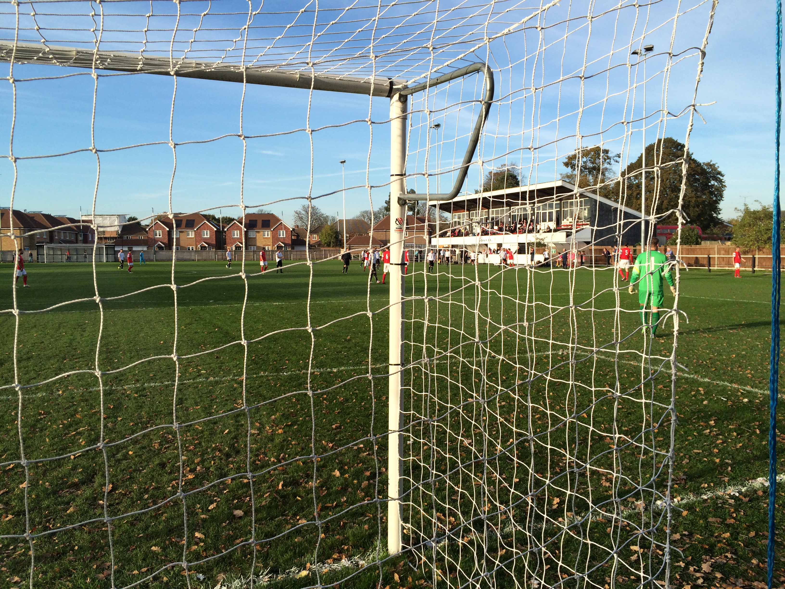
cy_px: 294
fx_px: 658
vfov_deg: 48.2
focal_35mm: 29
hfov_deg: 61.7
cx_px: 392
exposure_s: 1/1053
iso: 32
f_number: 2.2
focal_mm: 4.15
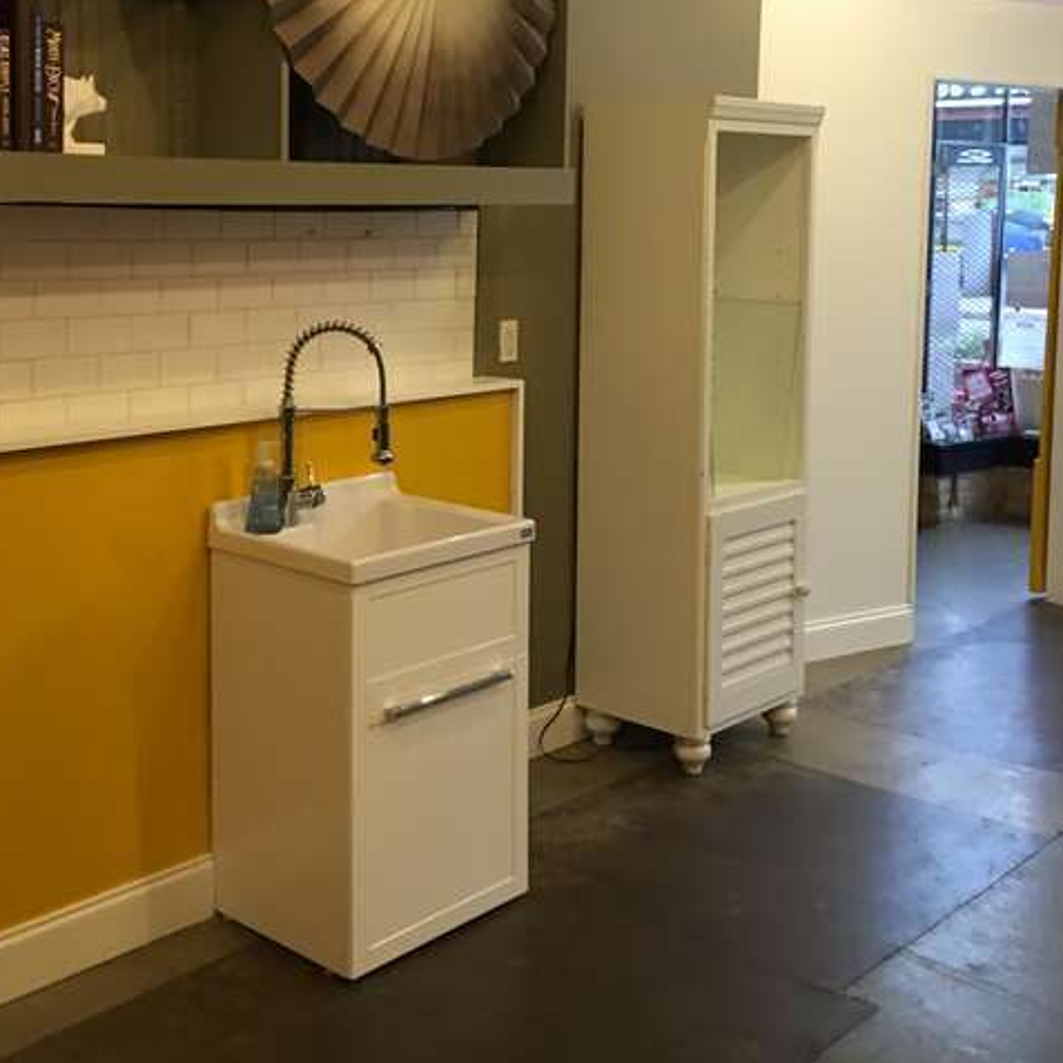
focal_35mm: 43
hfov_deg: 39.0
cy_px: 316
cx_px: 428
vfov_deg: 38.5
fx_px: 1494
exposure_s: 1/10
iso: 80
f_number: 2.2
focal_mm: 4.15
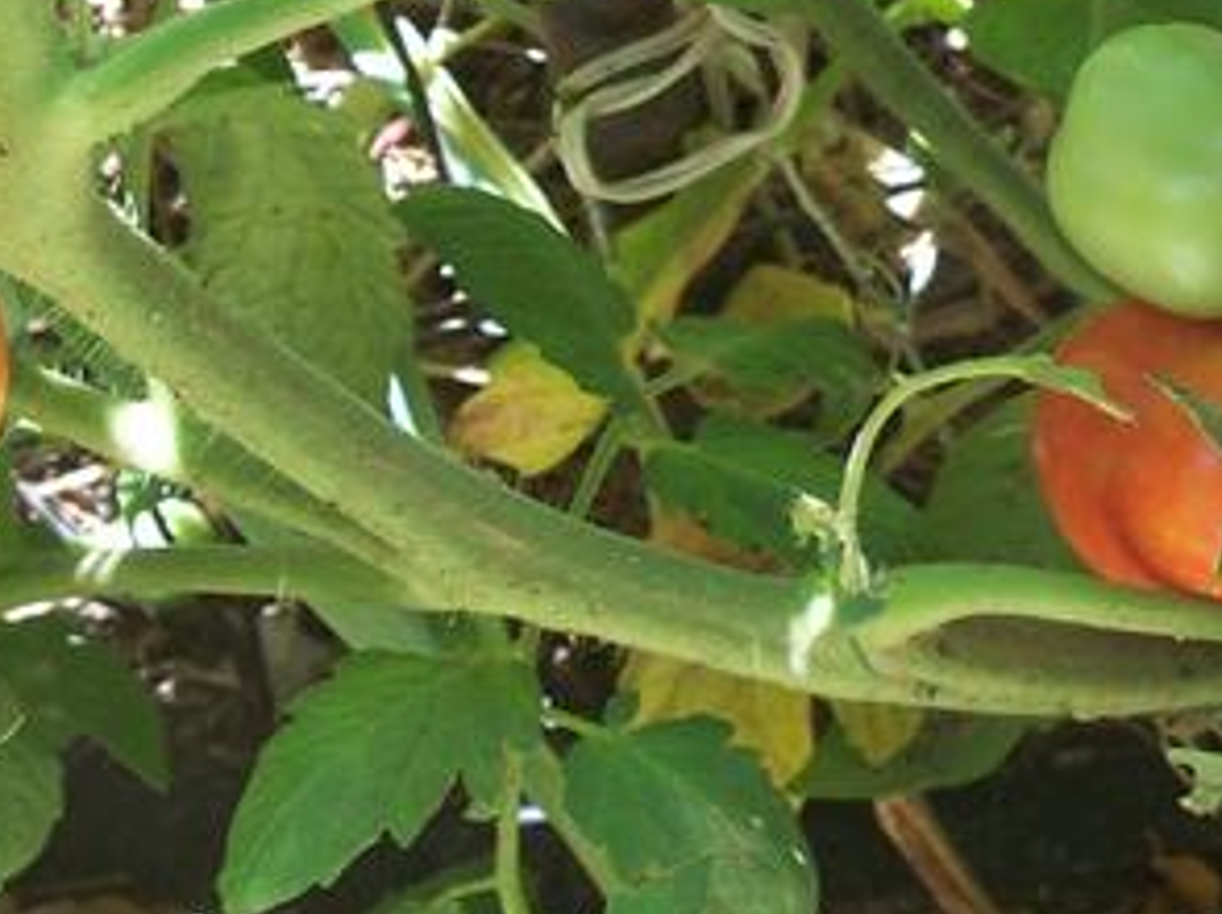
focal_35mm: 144
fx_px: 5079
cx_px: 1247
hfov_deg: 13.5
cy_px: 77
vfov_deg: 10.2
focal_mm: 9.86
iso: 80
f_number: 2.9
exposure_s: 1/80
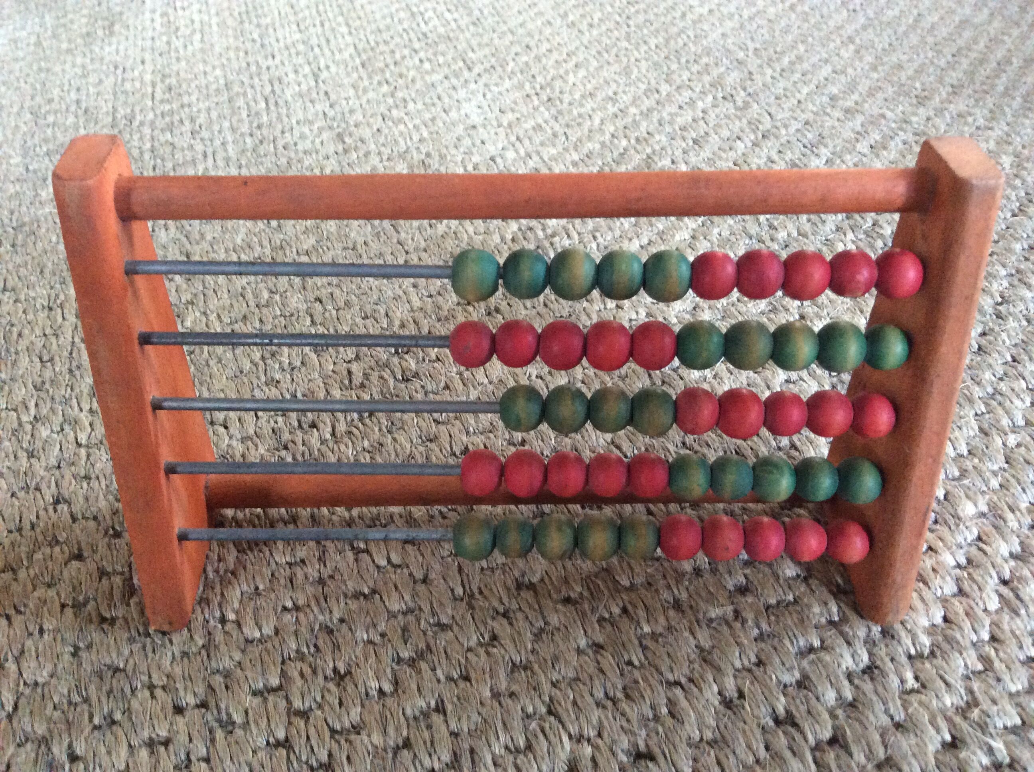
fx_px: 954
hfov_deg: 56.9
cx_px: 517
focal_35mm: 32
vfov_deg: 44.1
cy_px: 386
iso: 320
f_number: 2.4
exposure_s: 1/20
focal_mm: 3.3
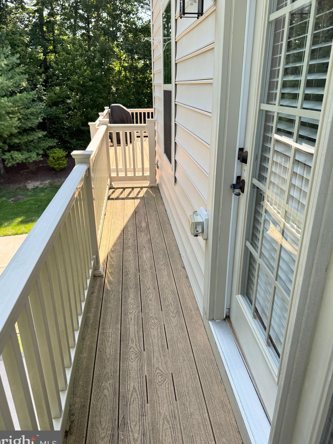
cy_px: 224
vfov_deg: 69.4
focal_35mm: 25
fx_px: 321
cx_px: 160
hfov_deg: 54.9
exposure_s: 1/912
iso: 80
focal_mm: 6.76
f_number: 1.78
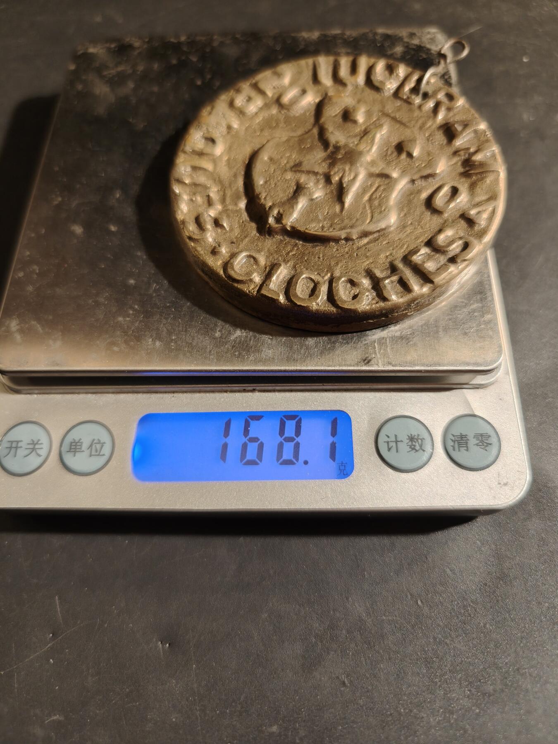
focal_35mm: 23
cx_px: 279
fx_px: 494
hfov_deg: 58.9
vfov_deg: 73.9
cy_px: 372
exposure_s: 1/155
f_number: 1.6
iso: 250
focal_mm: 6.06
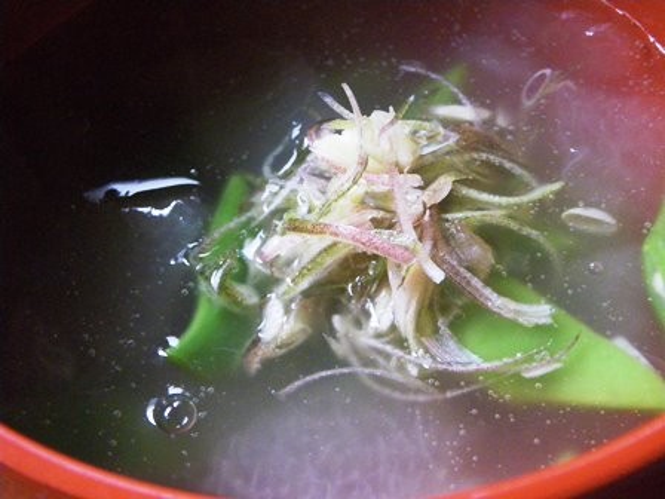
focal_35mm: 77
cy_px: 250
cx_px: 332
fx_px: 1479
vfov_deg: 19.1
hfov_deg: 25.3
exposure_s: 1/50
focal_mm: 13.7
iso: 800
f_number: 4.8
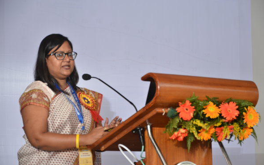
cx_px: 132
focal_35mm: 116
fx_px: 831
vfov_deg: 11.3
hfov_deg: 18.1
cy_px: 80
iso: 200
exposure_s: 1/125
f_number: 5.6
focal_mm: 75
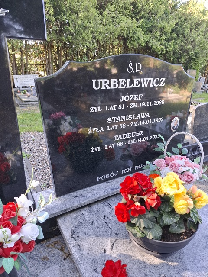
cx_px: 104
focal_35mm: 23
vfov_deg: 73.9
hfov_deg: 58.9
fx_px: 184
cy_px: 138
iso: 50
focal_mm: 5.54
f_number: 1.8
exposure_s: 1/100
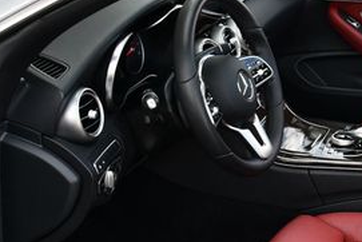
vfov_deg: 16.0
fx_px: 855
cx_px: 415
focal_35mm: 85
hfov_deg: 22.3
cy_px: 171
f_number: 5.6
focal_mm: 18
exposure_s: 1/250
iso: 320
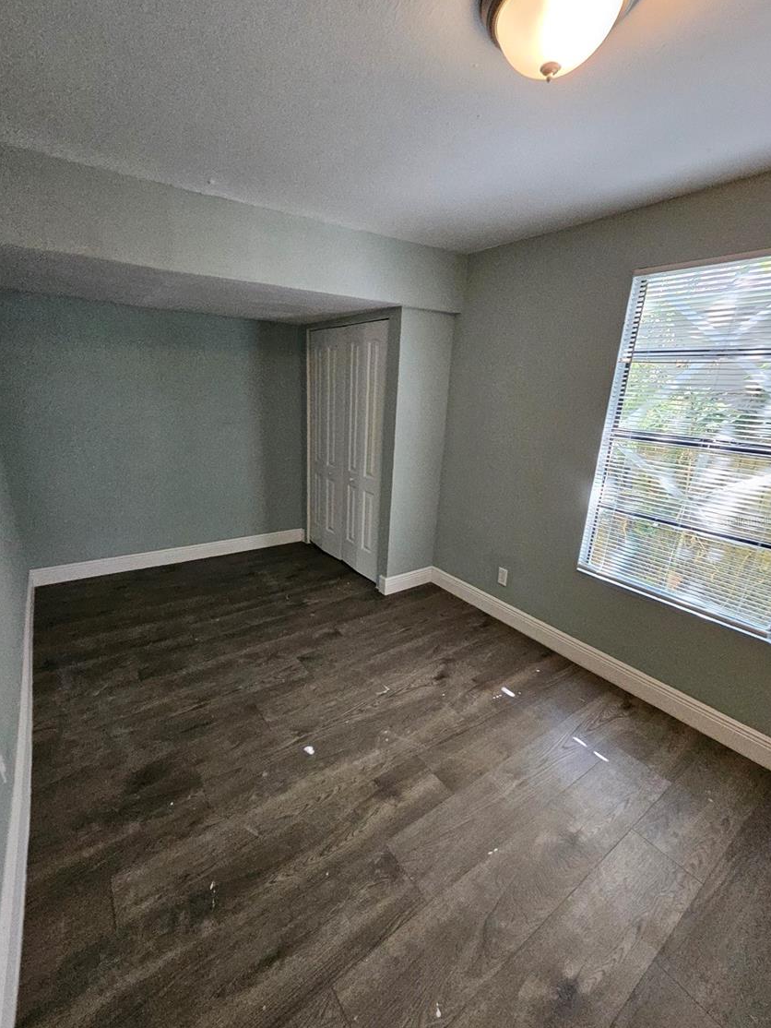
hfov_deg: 85.6
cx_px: 368
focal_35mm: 14
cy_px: 520
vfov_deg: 102.0
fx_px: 416
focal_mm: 1.7
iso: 320
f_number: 2.2
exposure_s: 1/60
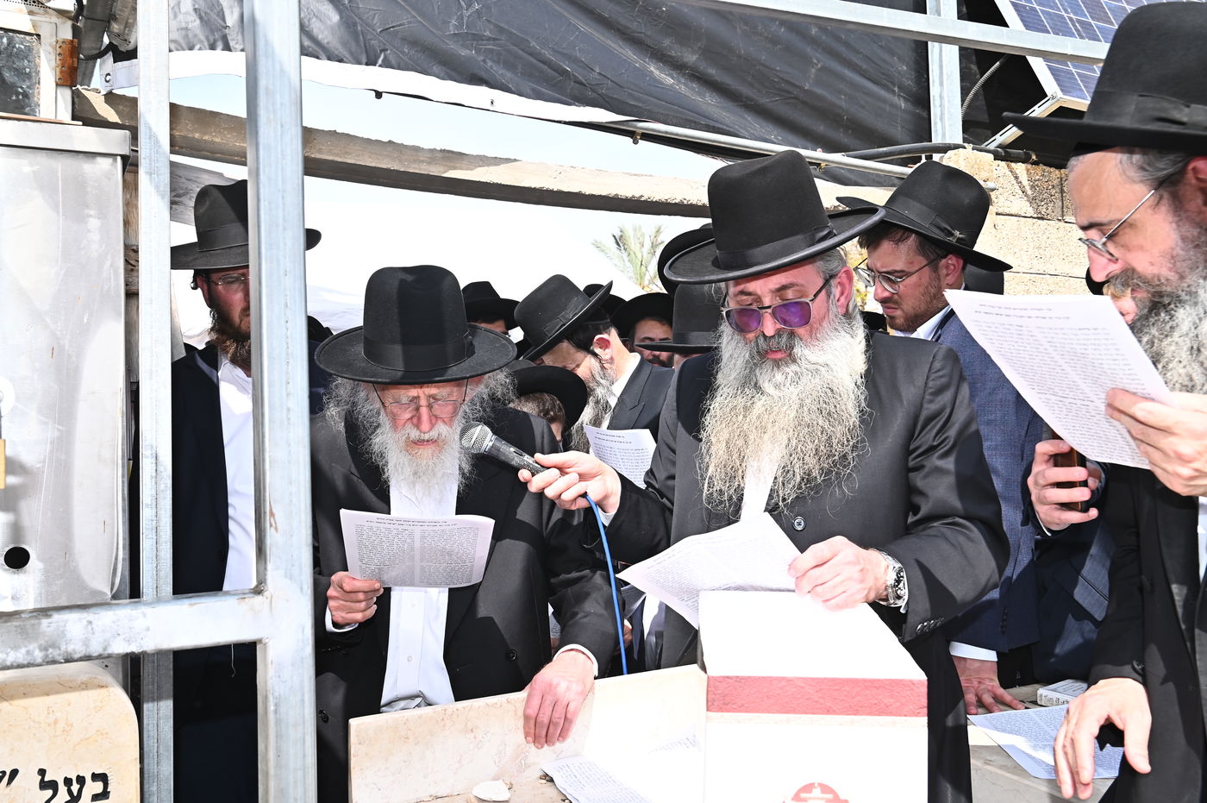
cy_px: 402
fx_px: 1139
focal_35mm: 34
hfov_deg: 55.8
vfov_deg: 38.8
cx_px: 604
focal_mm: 34
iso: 250
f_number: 10
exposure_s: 1/200
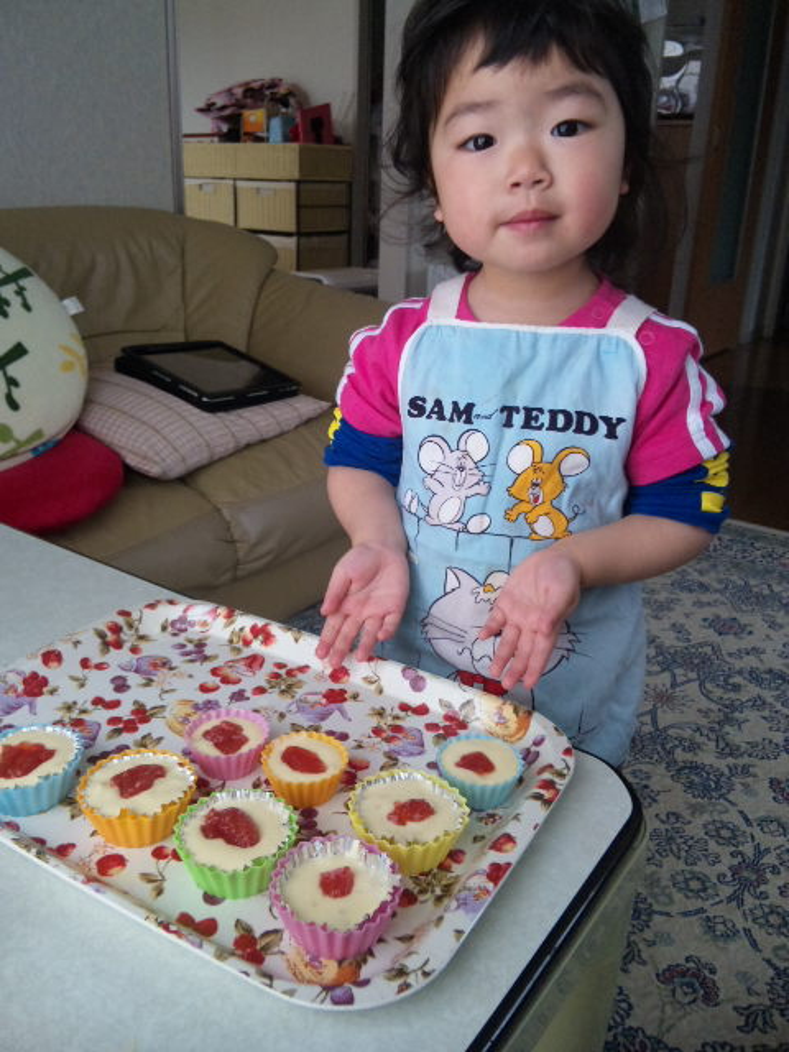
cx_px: 394
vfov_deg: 61.7
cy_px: 526
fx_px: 881
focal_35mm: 29
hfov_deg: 48.2
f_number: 2.8
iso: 137
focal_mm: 4.82
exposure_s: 1/50
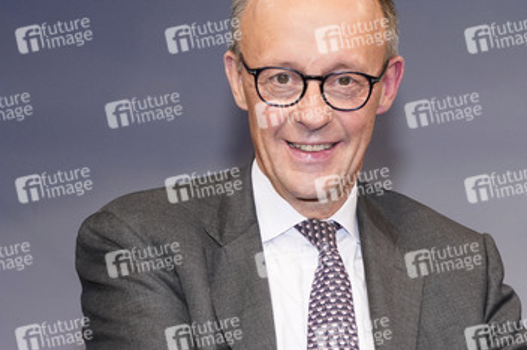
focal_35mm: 64
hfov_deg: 31.4
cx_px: 314
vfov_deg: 21.2
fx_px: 936
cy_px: 148
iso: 2000
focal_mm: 50
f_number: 5.6
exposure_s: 1/125
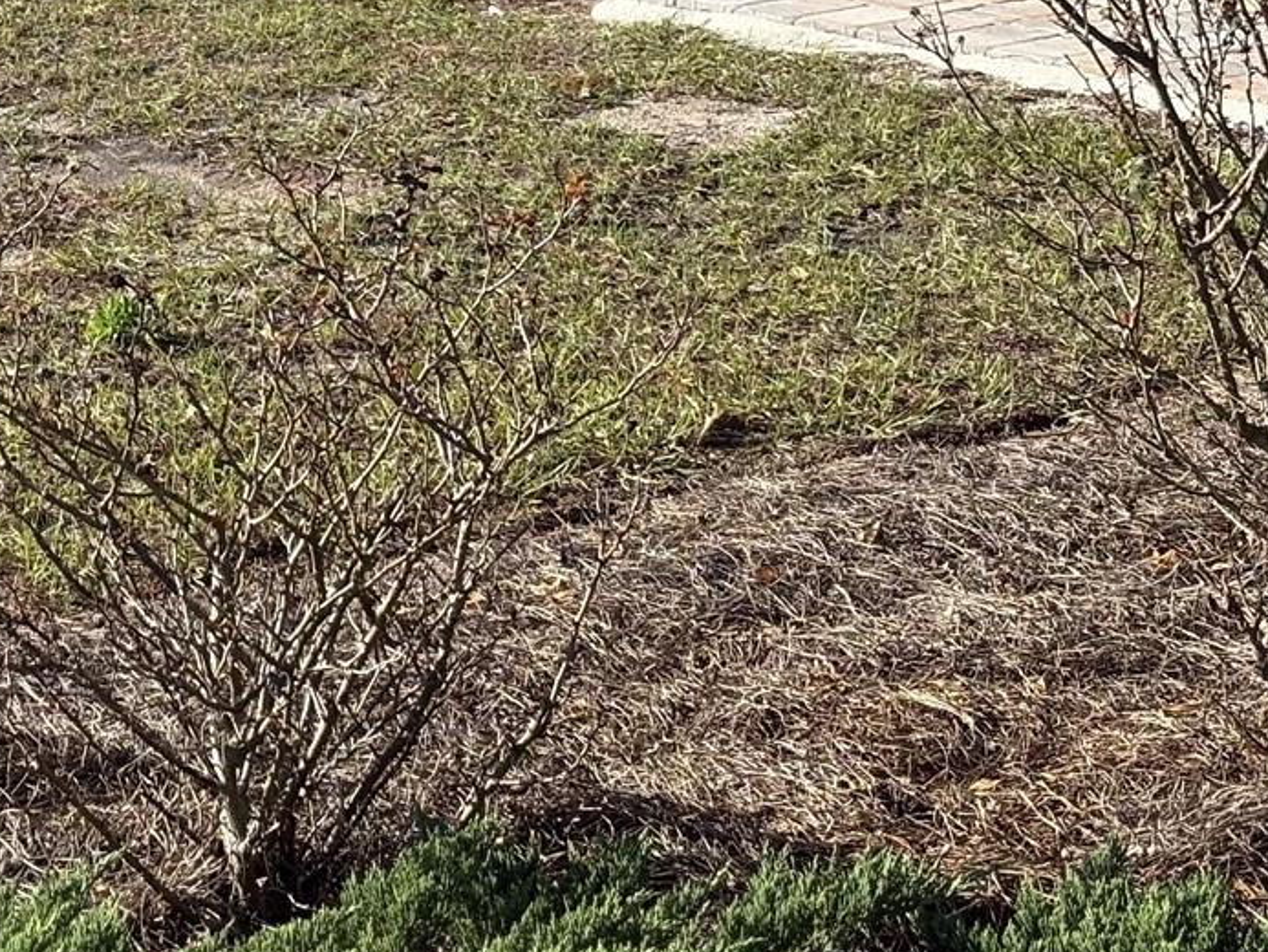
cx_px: 2
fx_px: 4396
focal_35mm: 120
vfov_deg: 12.2
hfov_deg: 16.1
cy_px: -92
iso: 50
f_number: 1.6
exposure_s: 1/2364
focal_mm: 5.96
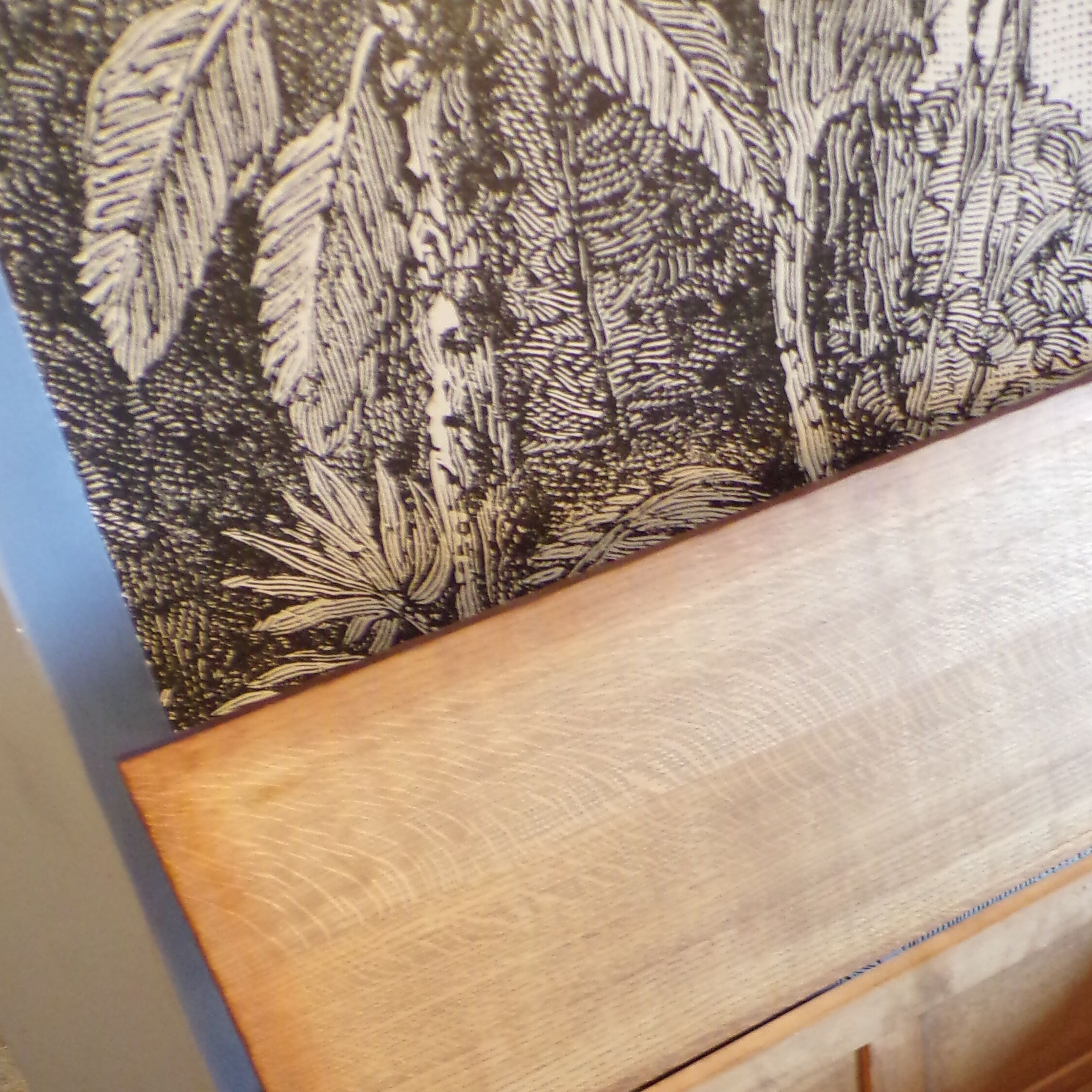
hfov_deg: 32.7
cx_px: 827
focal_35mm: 51
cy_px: 983
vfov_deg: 31.8
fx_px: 1820
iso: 363
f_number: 3.1
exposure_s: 1/17
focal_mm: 5
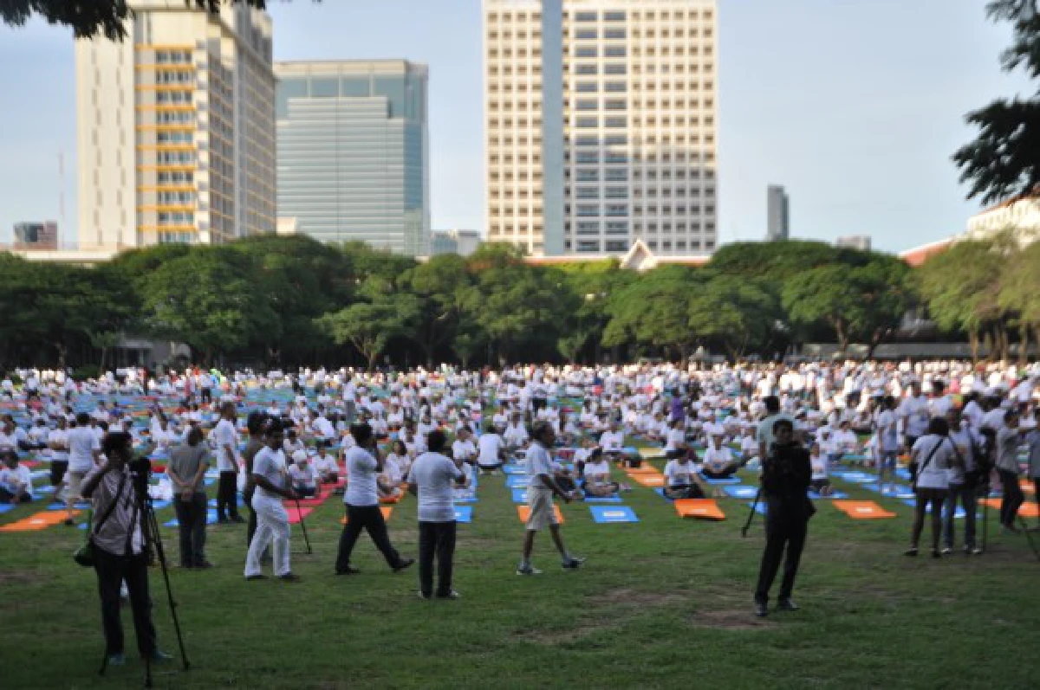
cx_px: 520
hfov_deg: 42.4
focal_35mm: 46
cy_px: 345
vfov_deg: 28.9
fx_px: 1342
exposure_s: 1/1600
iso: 500
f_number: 4
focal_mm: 31
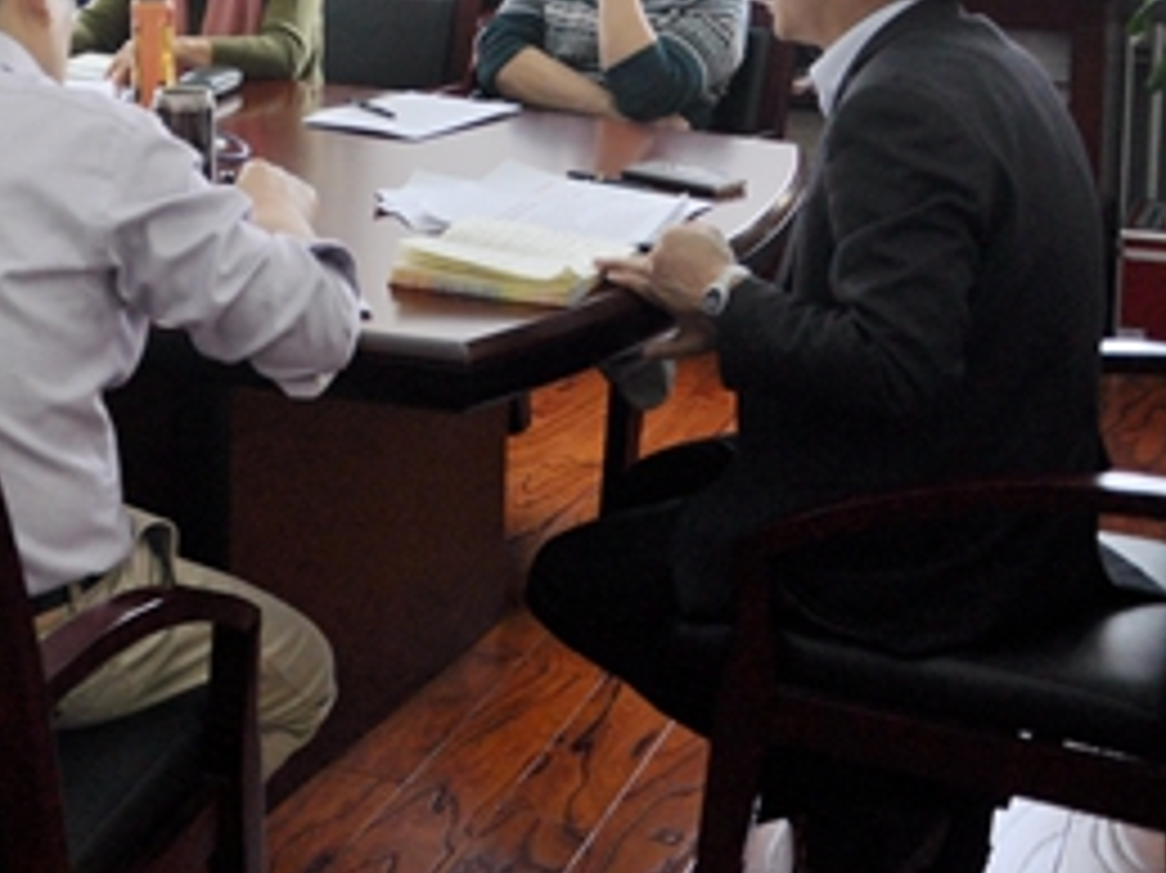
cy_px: -34
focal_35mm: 64
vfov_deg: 21.9
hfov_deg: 27.3
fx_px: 2155
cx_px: -162
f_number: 3.5
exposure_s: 1/400
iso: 640
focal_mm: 18
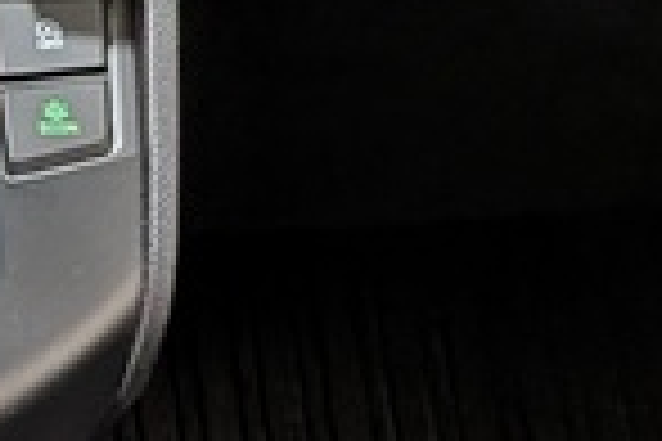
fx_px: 3199
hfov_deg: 11.0
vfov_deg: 7.9
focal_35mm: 174
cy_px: 225
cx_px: -554
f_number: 1.7
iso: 29
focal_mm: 4.53
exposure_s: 1/134
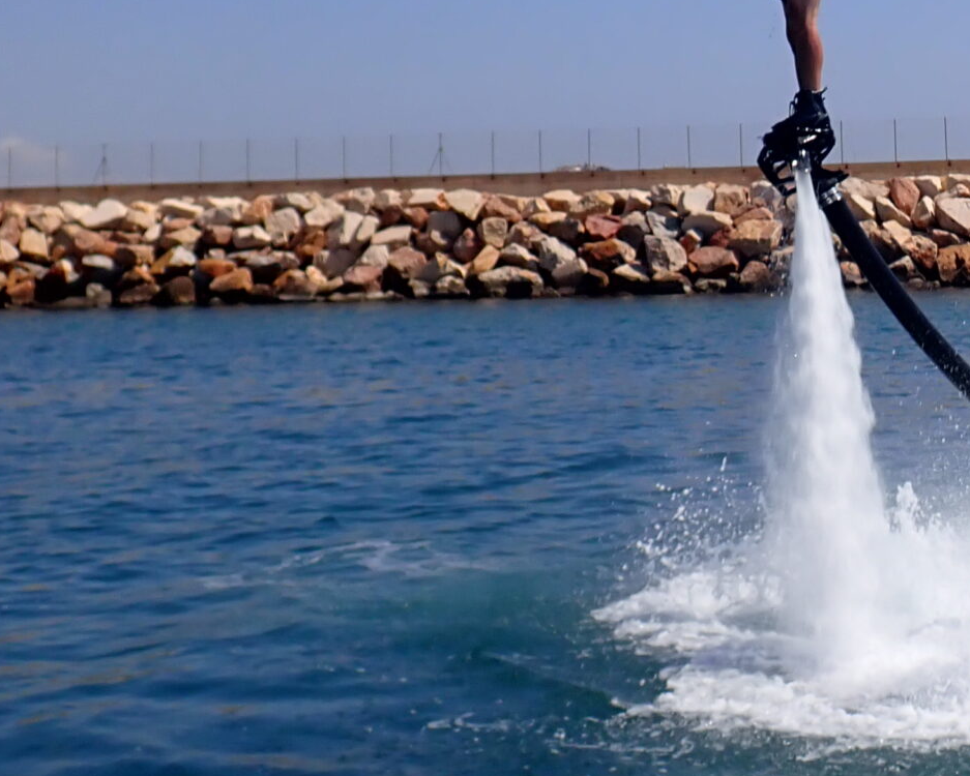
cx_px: 818
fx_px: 2297
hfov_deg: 23.4
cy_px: 46
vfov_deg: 18.8
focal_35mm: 80
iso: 100
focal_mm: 5.4
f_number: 9
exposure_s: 1/320
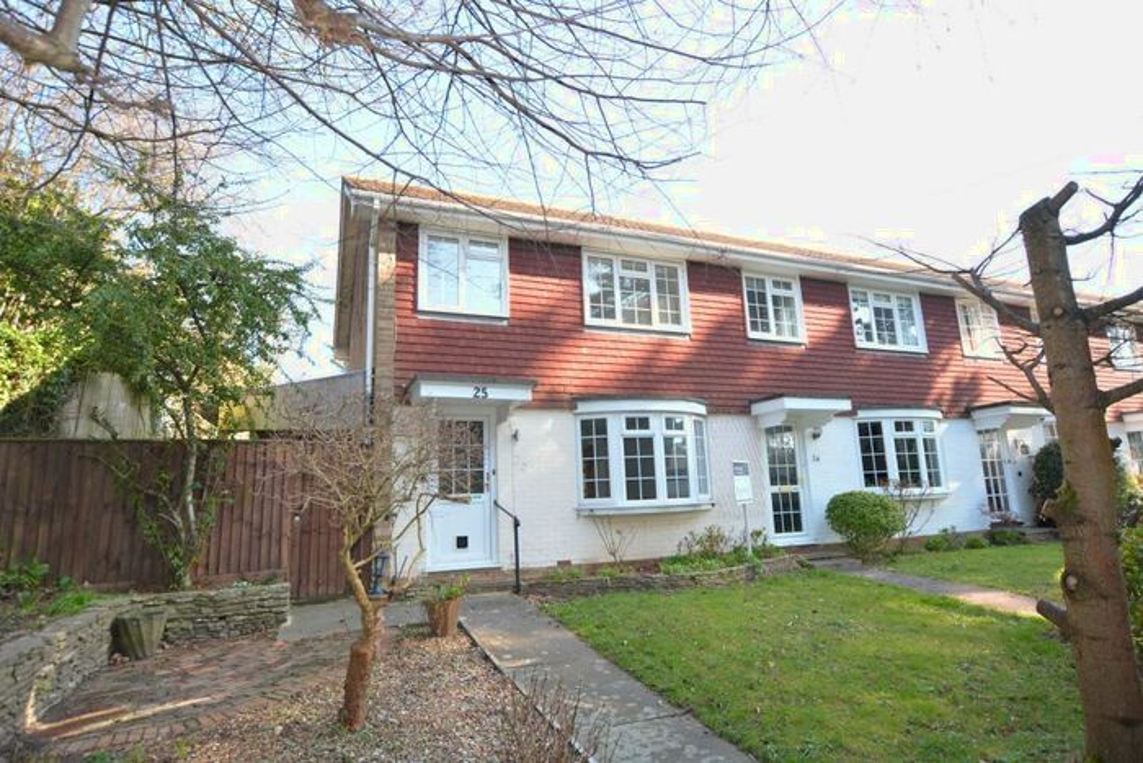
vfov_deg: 63.2
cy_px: 382
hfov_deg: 85.4
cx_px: 572
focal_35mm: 20
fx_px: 619
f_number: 5
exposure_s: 1/200
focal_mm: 13
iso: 400
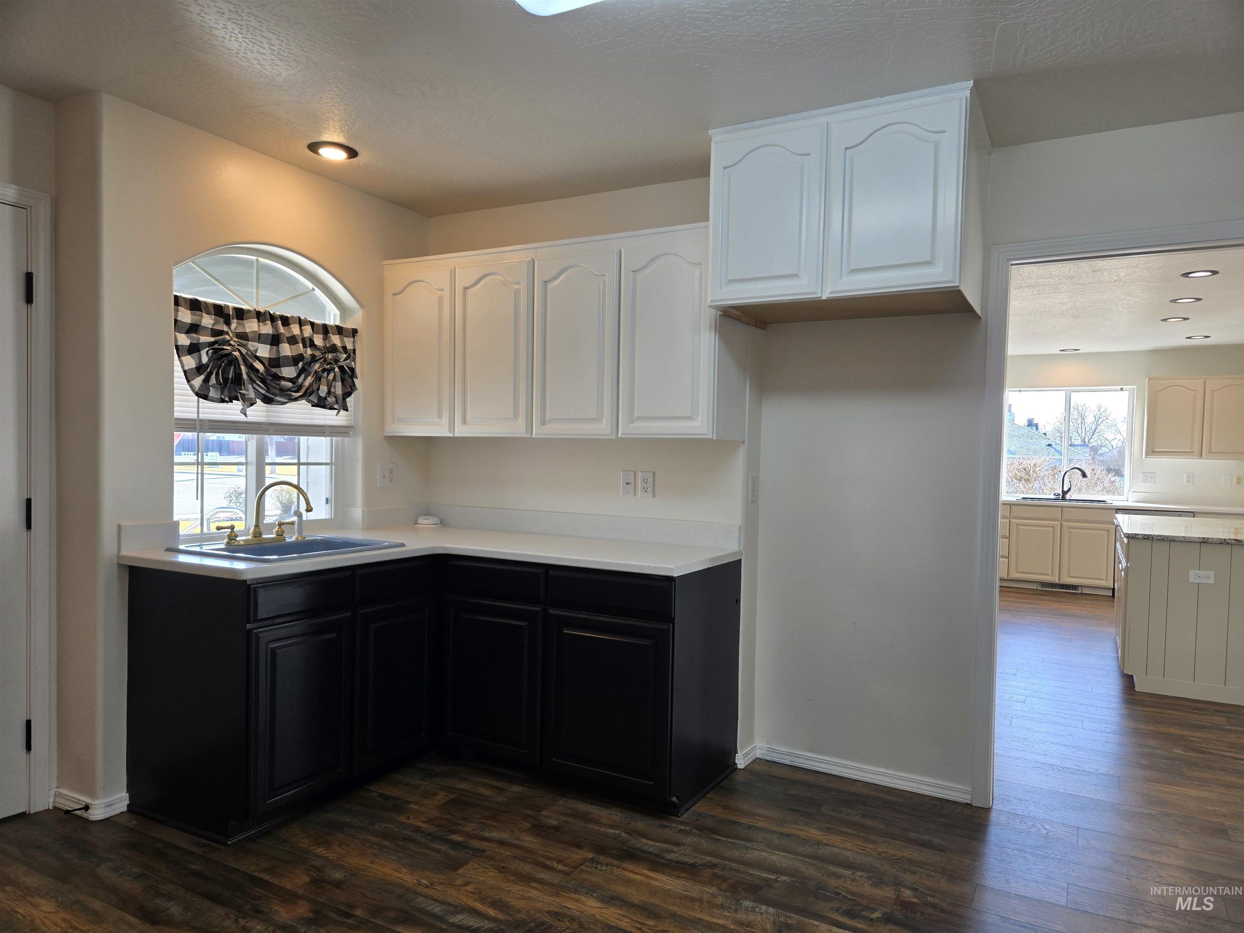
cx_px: 622
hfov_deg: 73.9
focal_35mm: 23
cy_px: 466
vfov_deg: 58.9
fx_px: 827
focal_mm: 5.4
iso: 64
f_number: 1.8
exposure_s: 1/120
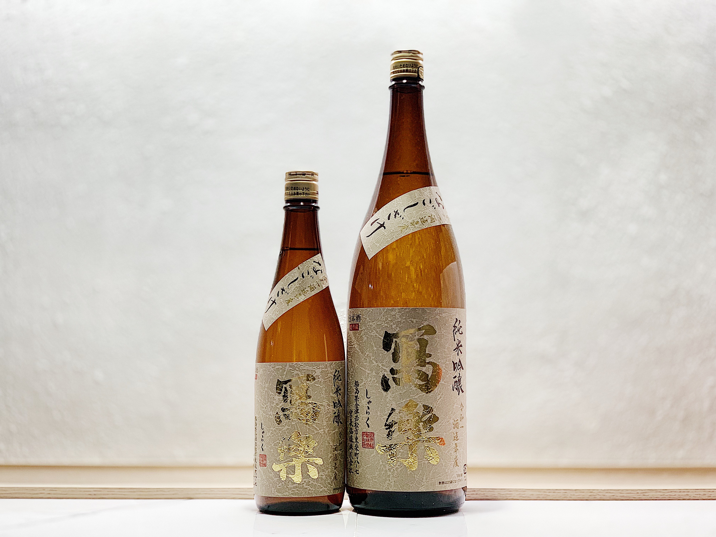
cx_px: 358
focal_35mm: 52
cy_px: 268
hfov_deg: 36.8
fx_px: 1076
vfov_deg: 28.0
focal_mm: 6
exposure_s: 1/67
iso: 125
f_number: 2.4
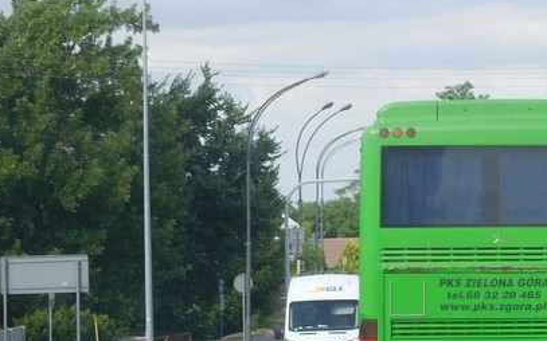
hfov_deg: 9.9
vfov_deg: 6.2
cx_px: 477
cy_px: 220
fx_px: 3144
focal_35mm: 211
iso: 125
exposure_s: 1/400
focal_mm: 16.1
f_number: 4.7
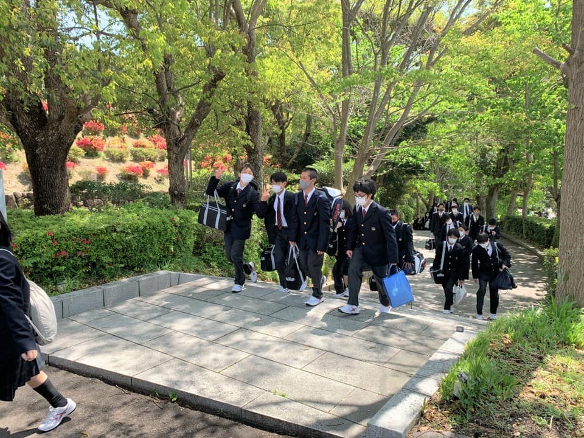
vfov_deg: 53.1
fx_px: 439
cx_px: 292
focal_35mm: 26
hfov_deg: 67.3
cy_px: 219
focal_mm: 4.25
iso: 25
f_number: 1.8
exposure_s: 1/433
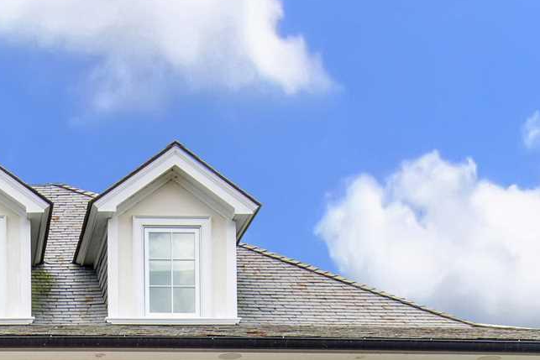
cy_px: 699
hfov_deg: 22.5
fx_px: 1290
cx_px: -35
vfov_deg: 13.7
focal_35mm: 86
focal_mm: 18
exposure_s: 1/80
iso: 200
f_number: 11
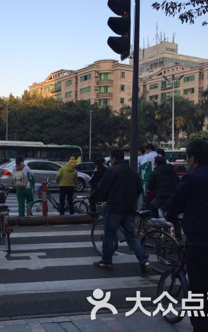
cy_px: 168
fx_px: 381
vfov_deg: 47.2
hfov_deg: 29.3
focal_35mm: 42
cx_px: 22
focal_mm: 4.15
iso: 32
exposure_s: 1/370
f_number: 2.2
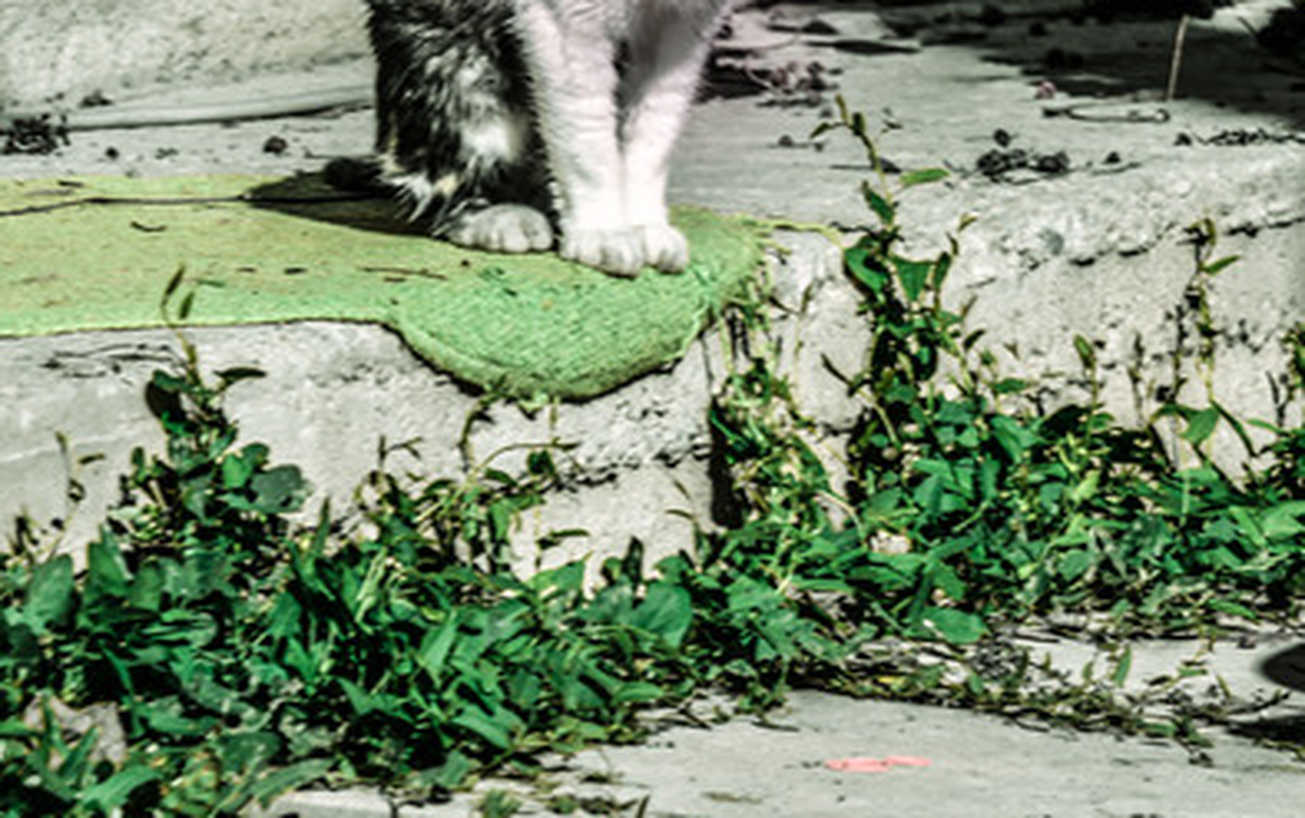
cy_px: -106
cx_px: 654
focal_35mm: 464
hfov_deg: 4.5
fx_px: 16517
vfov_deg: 2.8
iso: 100
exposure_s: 1/80
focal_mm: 200
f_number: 11
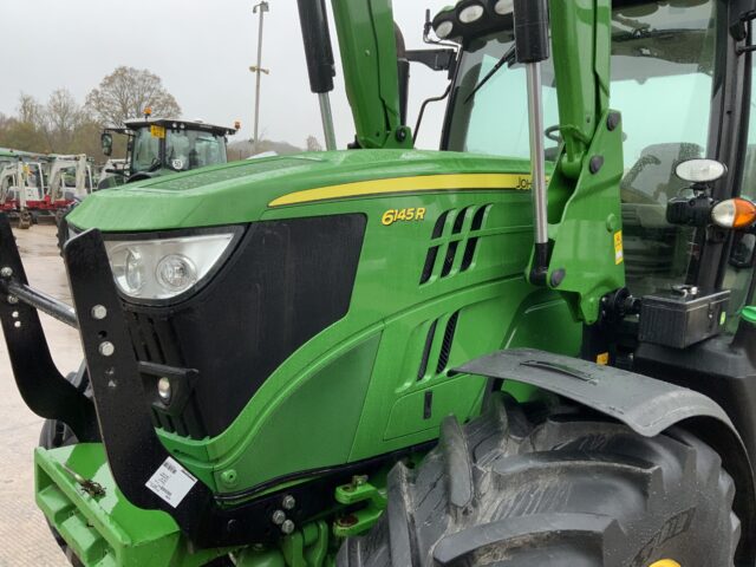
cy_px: 284
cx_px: 378
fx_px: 633
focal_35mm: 29
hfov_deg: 61.7
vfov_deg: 48.2
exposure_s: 1/63
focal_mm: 3
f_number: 1.8
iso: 64
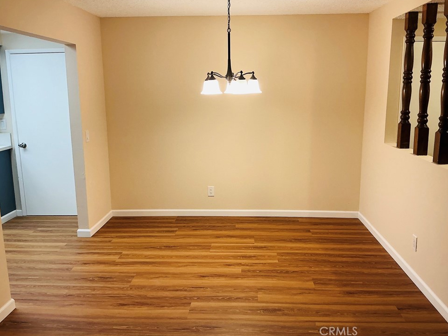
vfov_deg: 45.4
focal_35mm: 31
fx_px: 401
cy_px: 158
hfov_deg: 58.4
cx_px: 231
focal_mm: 3
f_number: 1.8
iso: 64
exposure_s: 1/60
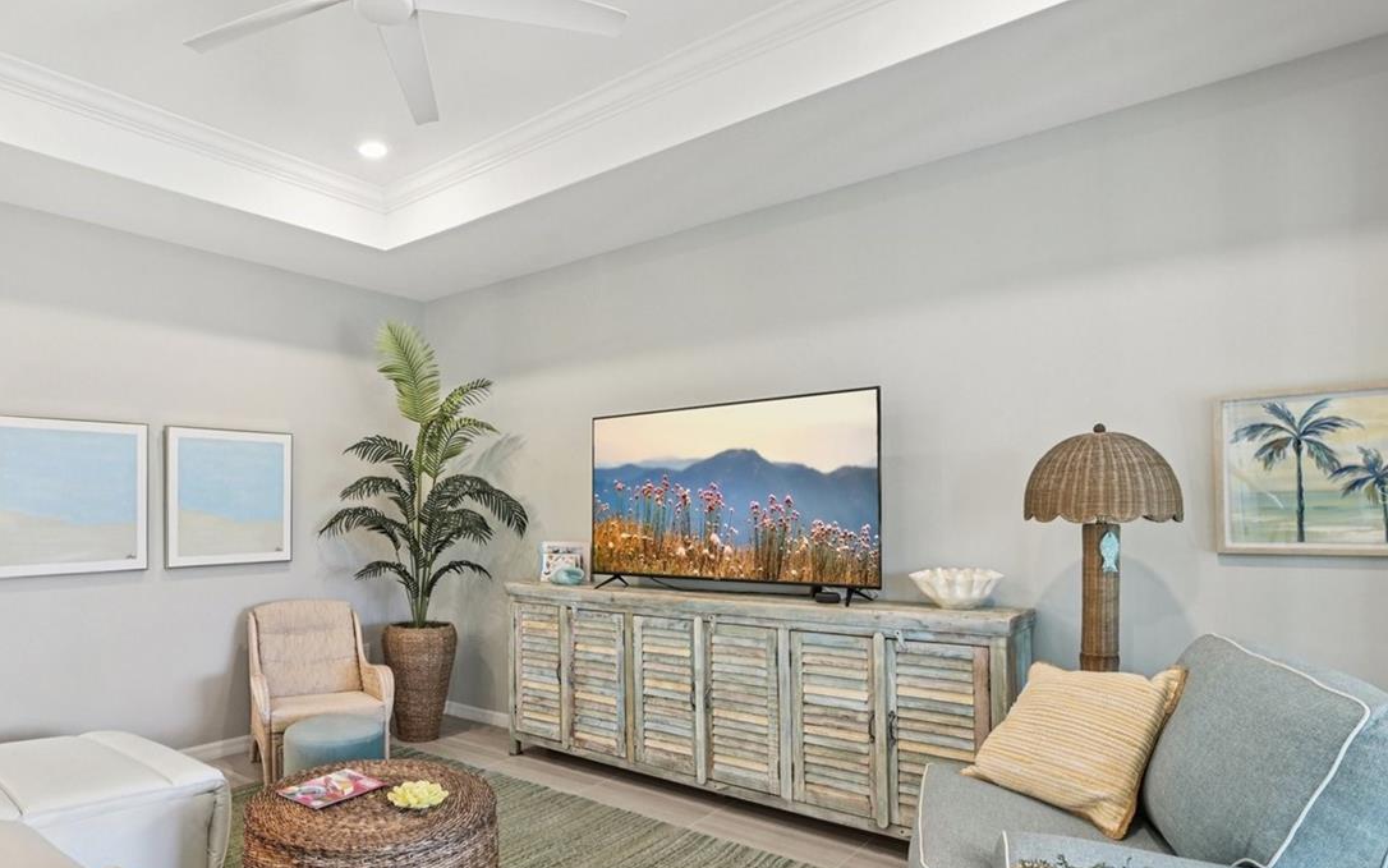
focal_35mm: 21
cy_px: 494
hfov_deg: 79.7
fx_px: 794
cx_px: 469
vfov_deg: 57.1
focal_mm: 14
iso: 400
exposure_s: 1/13
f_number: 8
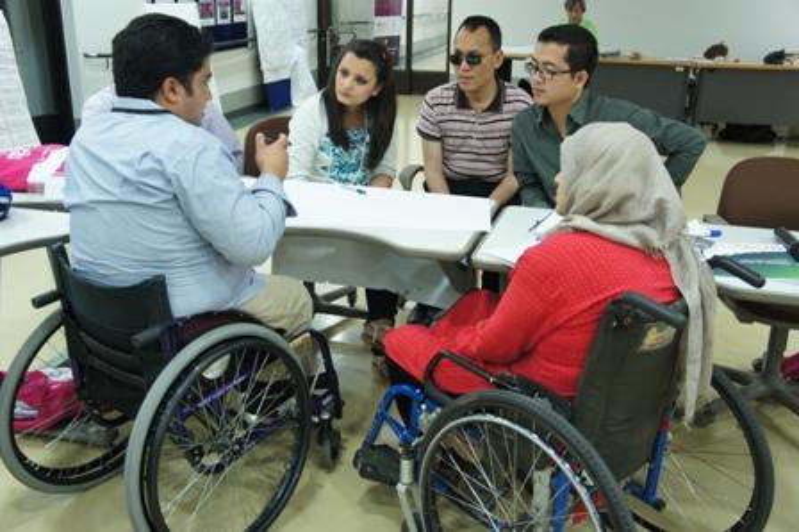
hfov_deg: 53.2
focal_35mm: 36
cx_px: 400
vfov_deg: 36.8
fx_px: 798
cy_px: 266
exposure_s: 1/40
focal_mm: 24
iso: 640
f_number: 4
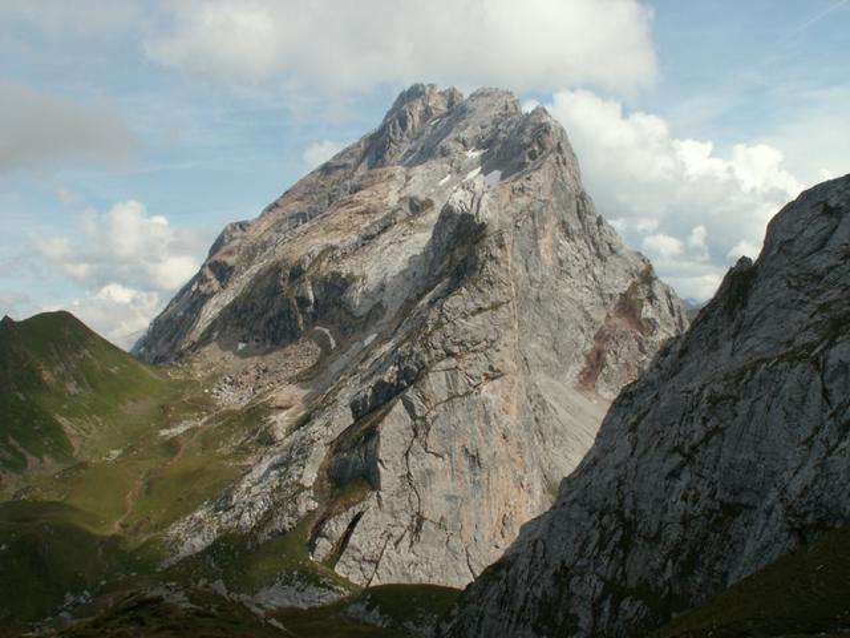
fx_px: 1130
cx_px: 425
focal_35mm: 46
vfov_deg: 31.5
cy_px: 319
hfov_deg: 41.2
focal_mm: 7.73
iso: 50
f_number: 8
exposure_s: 1/200
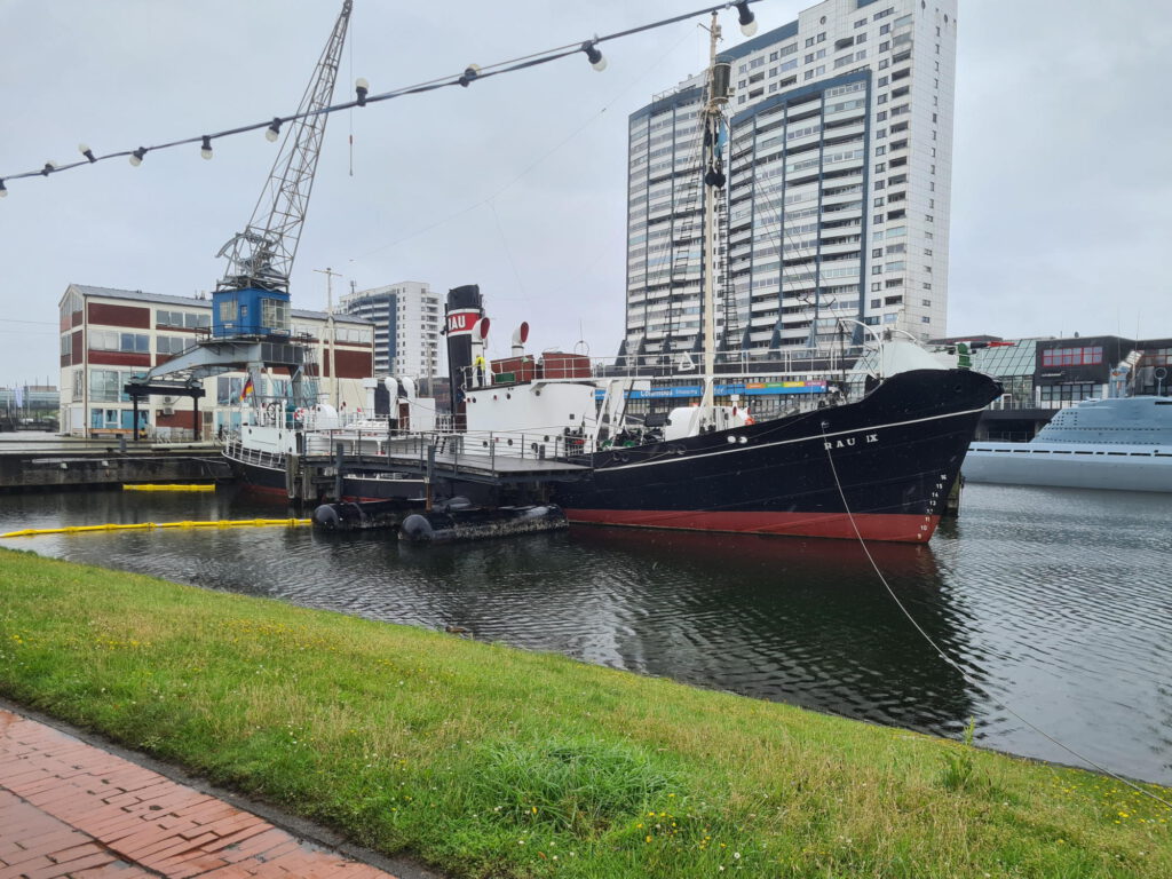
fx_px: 880
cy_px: 440
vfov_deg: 53.1
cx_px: 586
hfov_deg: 67.3
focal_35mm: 26
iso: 50
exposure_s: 1/958
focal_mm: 5.4
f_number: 1.8
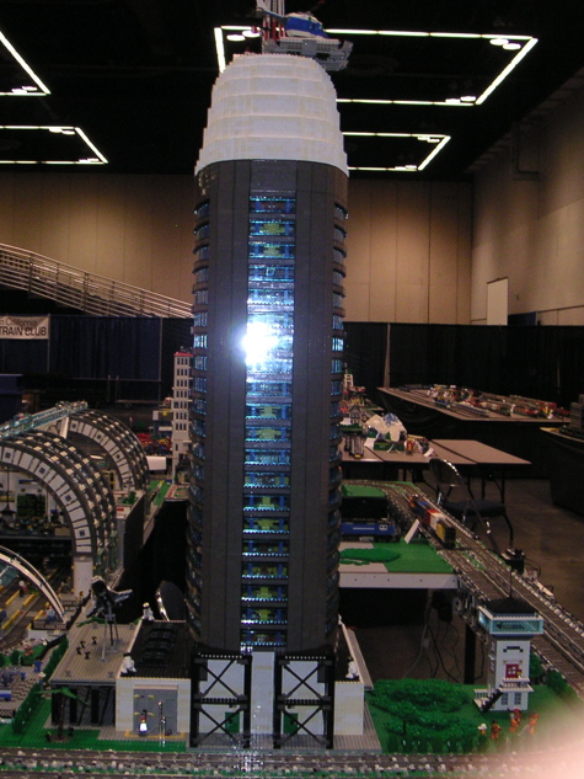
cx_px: 263
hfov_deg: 30.3
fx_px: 1079
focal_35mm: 48
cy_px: 380
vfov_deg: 39.6
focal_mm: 6
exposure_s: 1/45
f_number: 2.8
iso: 160
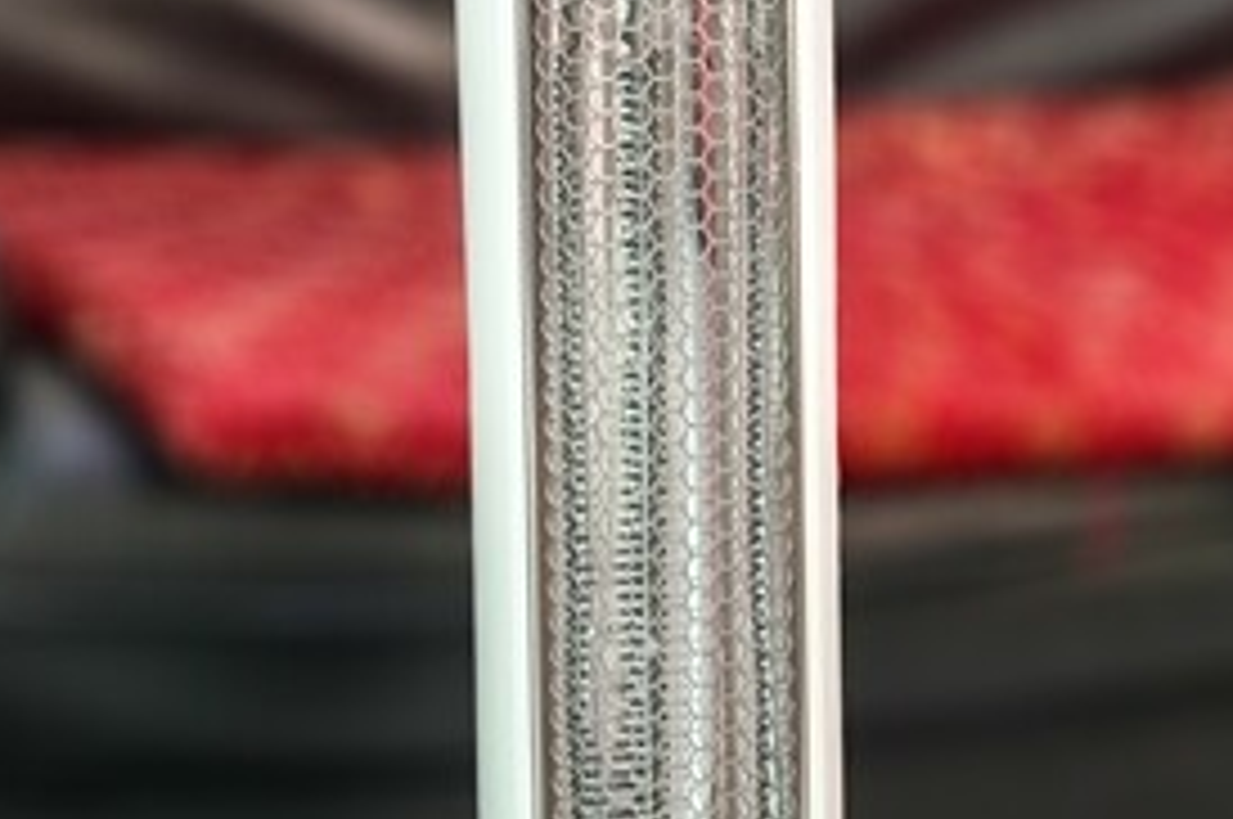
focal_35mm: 149
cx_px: 1197
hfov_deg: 13.6
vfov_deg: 9.2
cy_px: 380
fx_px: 5097
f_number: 4
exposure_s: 1/160
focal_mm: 51
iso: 5000
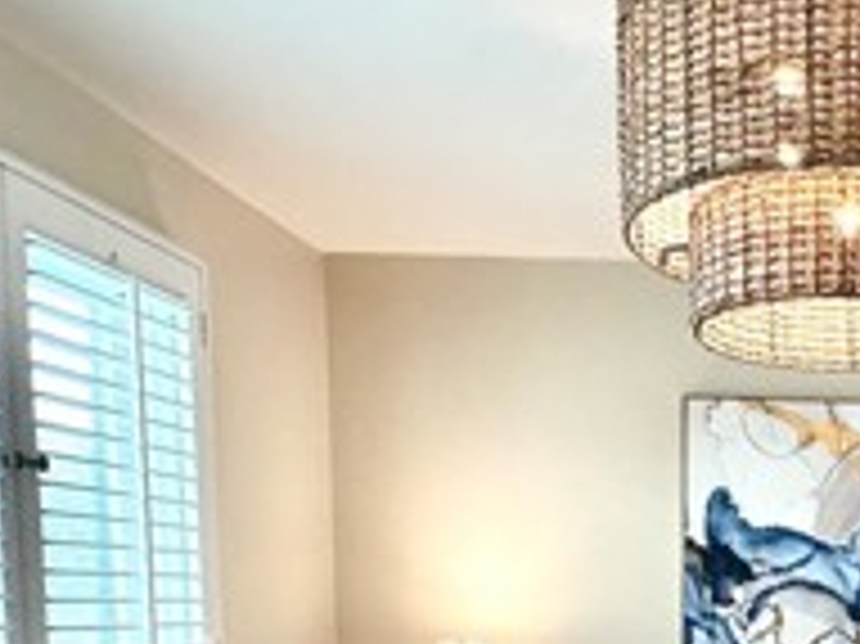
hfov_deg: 36.0
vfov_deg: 28.2
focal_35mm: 47
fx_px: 1167
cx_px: 883
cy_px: 698
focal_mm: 2.22
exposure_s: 1/120
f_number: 2.2
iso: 200
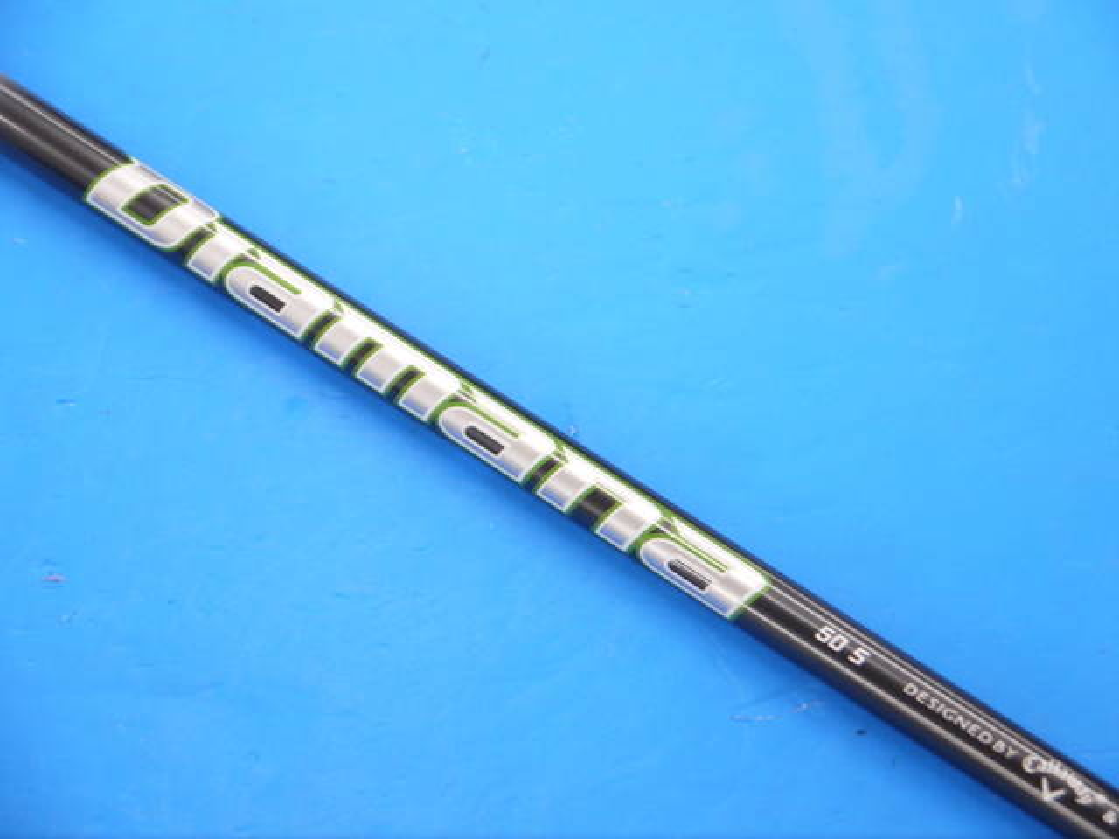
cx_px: 560
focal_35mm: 84
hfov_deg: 23.3
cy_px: 420
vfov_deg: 17.6
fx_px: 2715
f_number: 5.6
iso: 640
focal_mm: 42
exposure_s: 1/80
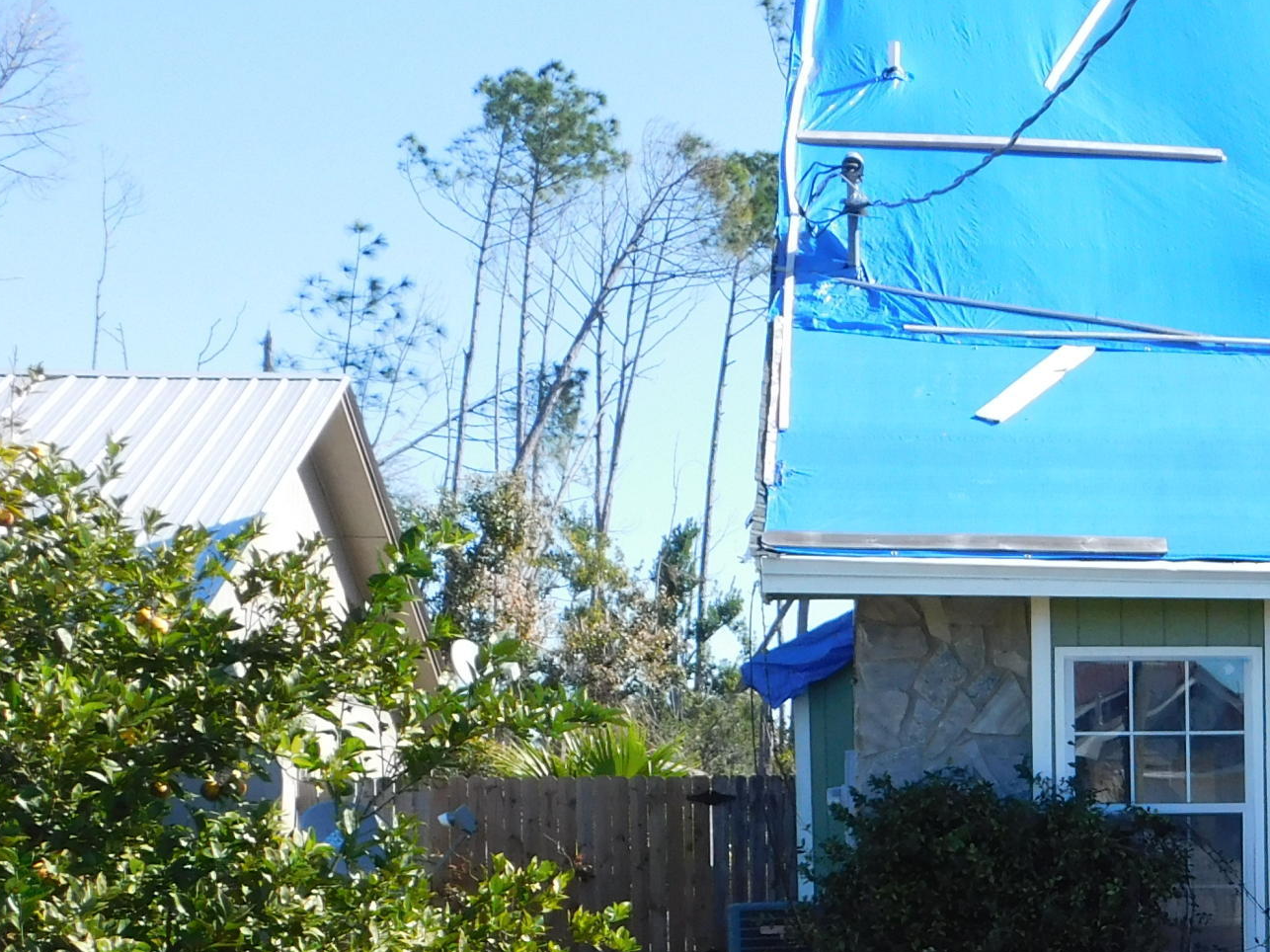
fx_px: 3081
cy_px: 939
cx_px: 1471
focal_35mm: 84
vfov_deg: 17.2
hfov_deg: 21.8
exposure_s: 1/640
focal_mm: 6.3
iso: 125
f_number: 3.5
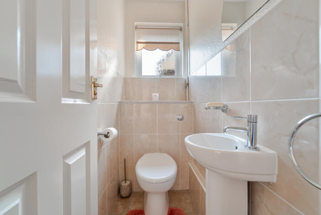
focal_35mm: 14
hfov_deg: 104.2
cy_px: 108
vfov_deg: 81.3
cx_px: 160
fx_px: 125
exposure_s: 1/500
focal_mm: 14
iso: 320
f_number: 6.3
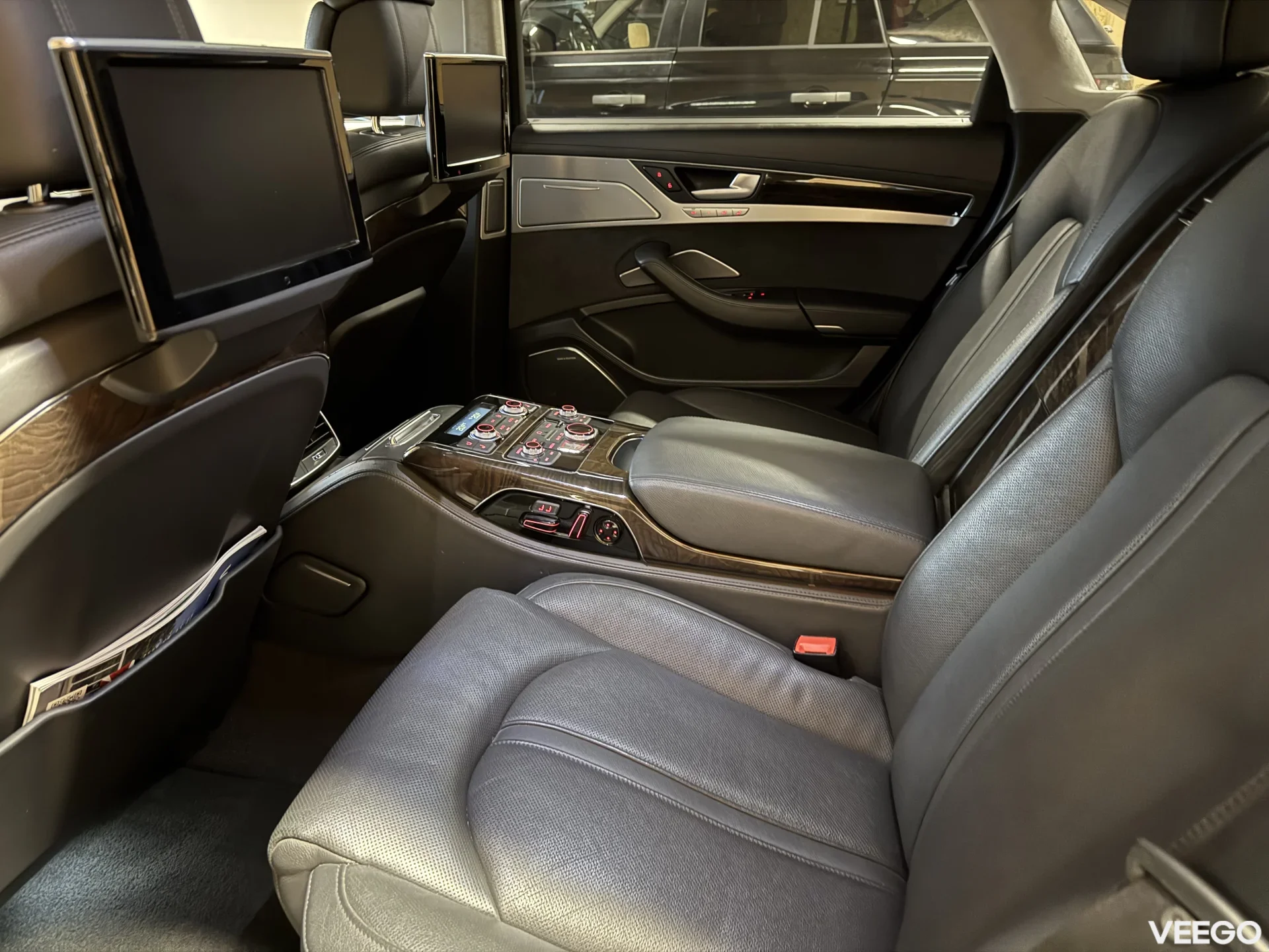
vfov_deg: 56.8
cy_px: 476
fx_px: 880
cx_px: 634
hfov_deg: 71.6
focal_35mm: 24
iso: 1000
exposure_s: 1/10
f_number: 1.78
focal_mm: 6.76
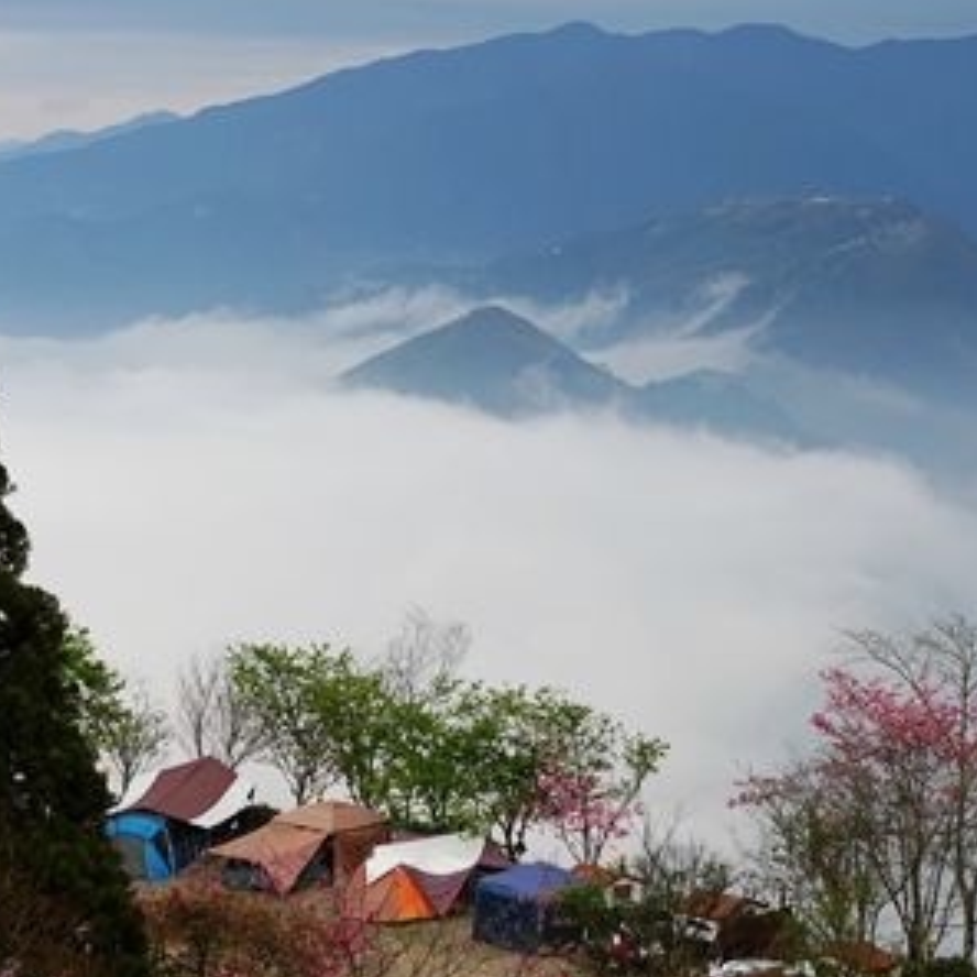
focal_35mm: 99
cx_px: 819
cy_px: 312
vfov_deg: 17.5
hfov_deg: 17.4
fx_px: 3161
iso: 125
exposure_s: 1/400
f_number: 5.6
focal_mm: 19.43
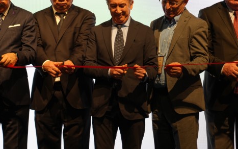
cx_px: 98
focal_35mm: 110
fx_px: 714
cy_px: 54
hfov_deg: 18.9
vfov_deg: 11.9
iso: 400
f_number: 4
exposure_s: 1/160
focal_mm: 70
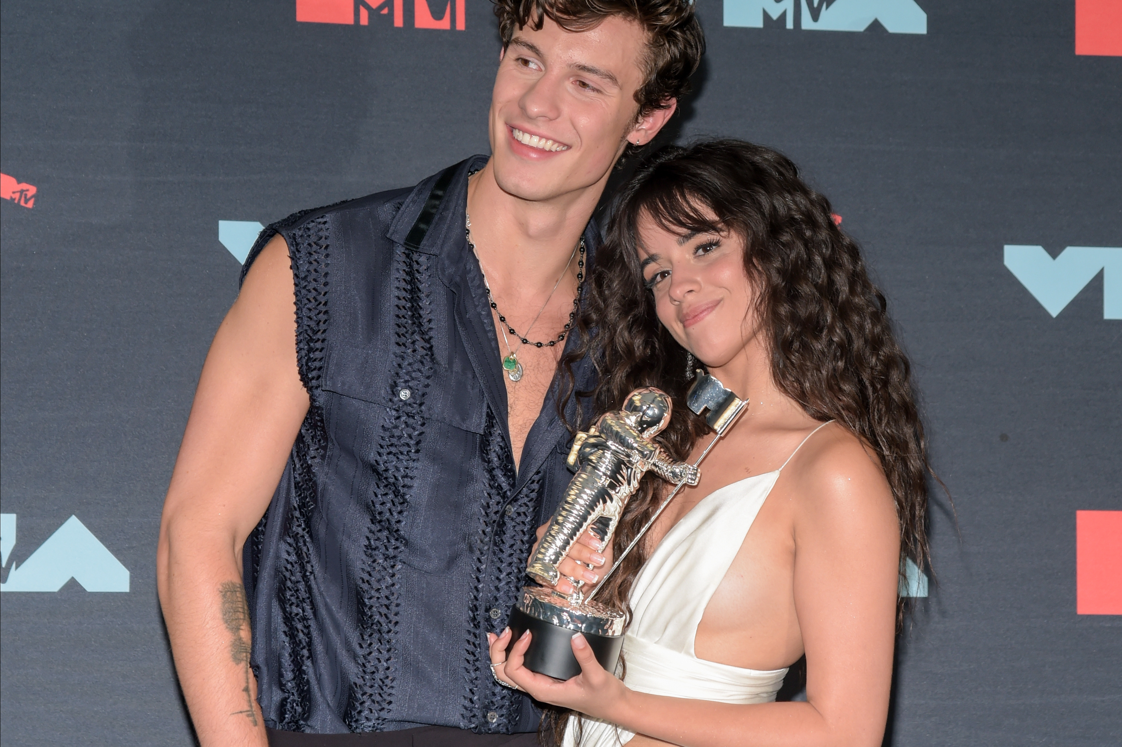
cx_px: 561
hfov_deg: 22.2
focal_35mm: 92
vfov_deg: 14.8
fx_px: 2866
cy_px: 374
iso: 640
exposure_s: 1/200
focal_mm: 92
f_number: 7.1
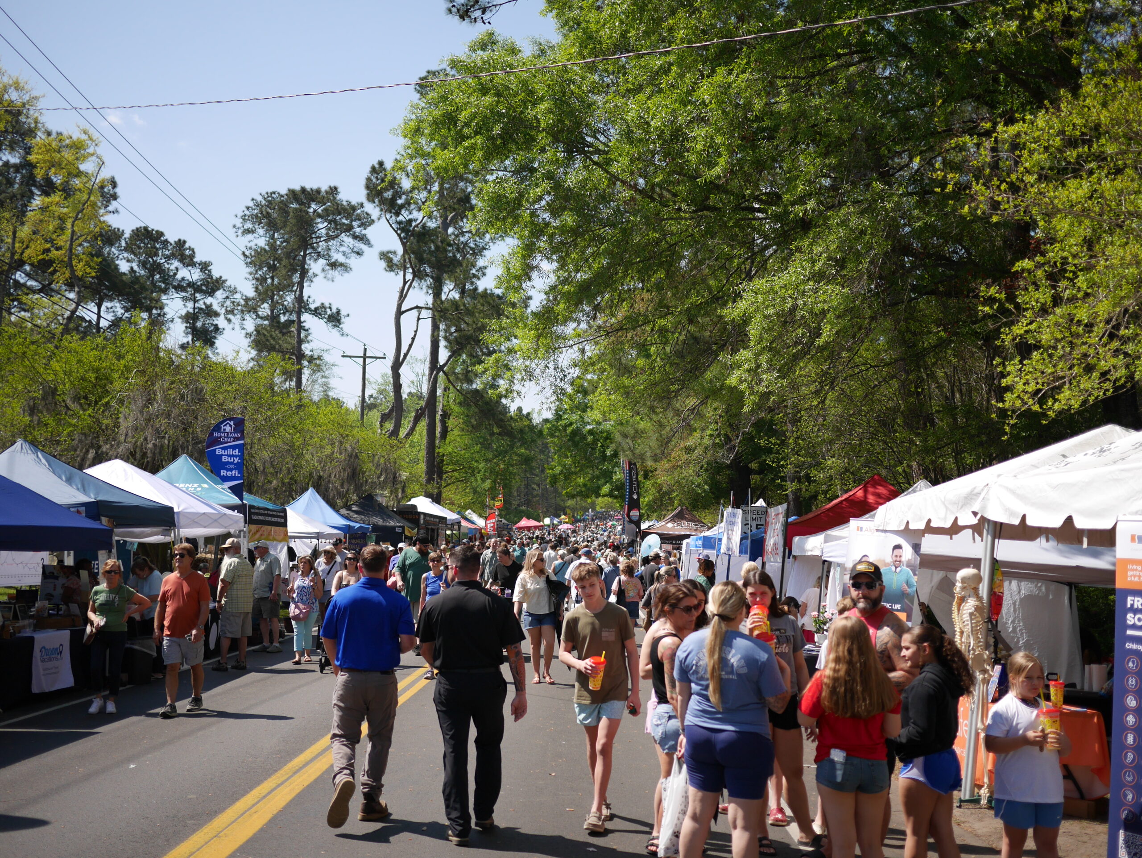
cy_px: 429
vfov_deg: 36.0
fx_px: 1320
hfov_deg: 46.8
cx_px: 571
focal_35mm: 40
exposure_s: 1/6400
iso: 200
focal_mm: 20
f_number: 1.8
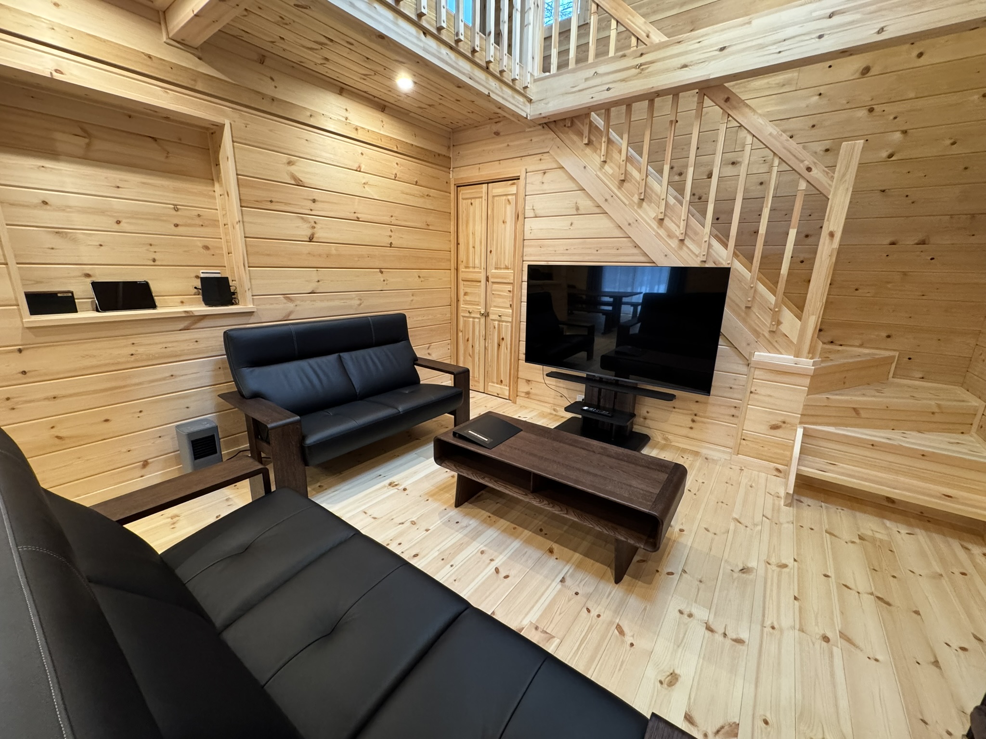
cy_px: 370
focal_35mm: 14
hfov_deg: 102.1
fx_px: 399
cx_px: 493
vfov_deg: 85.7
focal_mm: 2.22
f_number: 2.2
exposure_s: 1/50
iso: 400
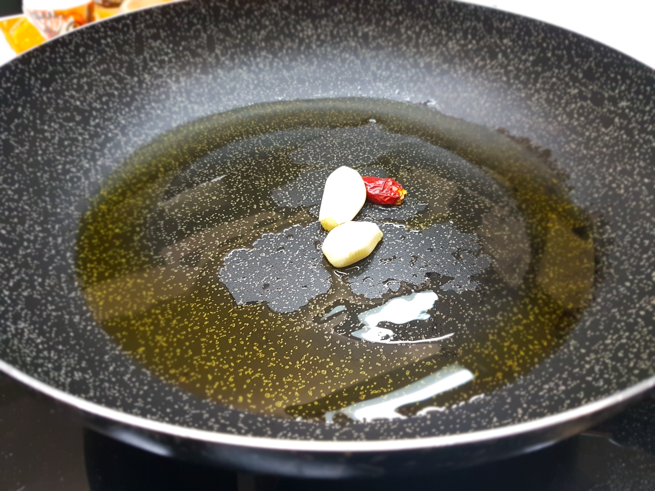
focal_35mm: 26
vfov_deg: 53.1
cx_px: 328
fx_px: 492
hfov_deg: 67.3
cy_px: 246
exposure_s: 1/25
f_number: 1.7
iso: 200
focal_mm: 4.2
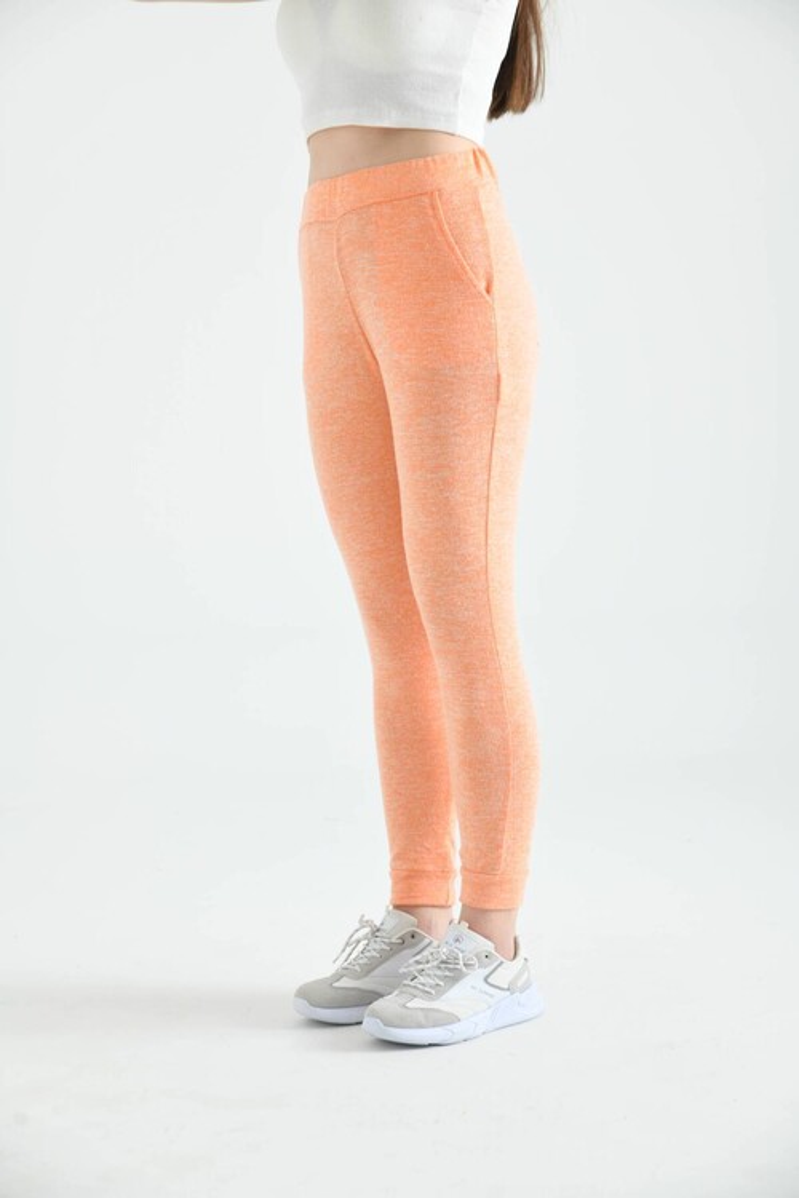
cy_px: 599
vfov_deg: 28.8
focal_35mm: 70
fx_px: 2330
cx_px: 400
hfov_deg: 19.5
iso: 100
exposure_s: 1/125
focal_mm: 70
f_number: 6.3
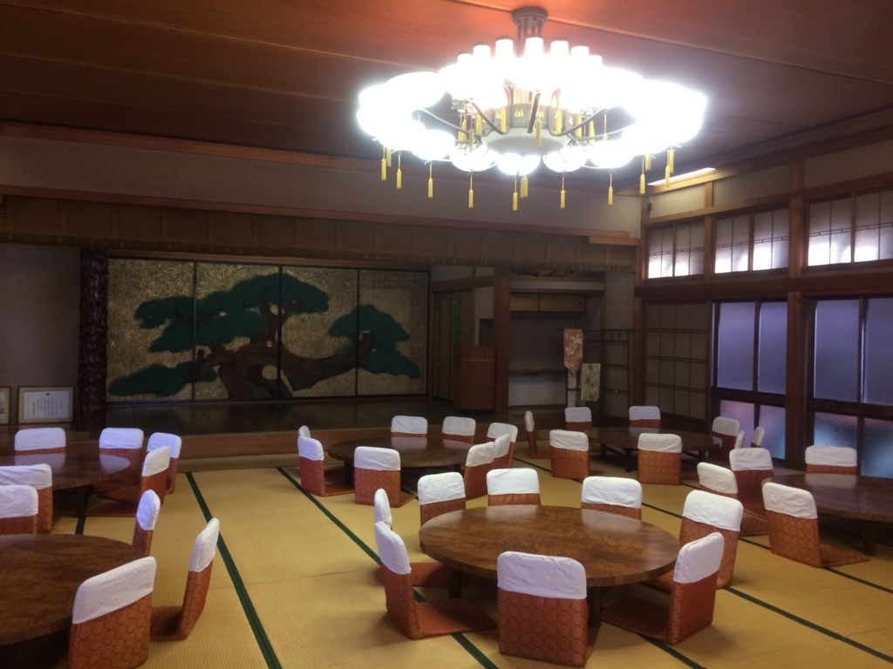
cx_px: 446
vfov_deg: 48.2
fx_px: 748
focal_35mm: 29
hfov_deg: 61.7
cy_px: 334
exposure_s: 1/30
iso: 160
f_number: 2.2
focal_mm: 4.15
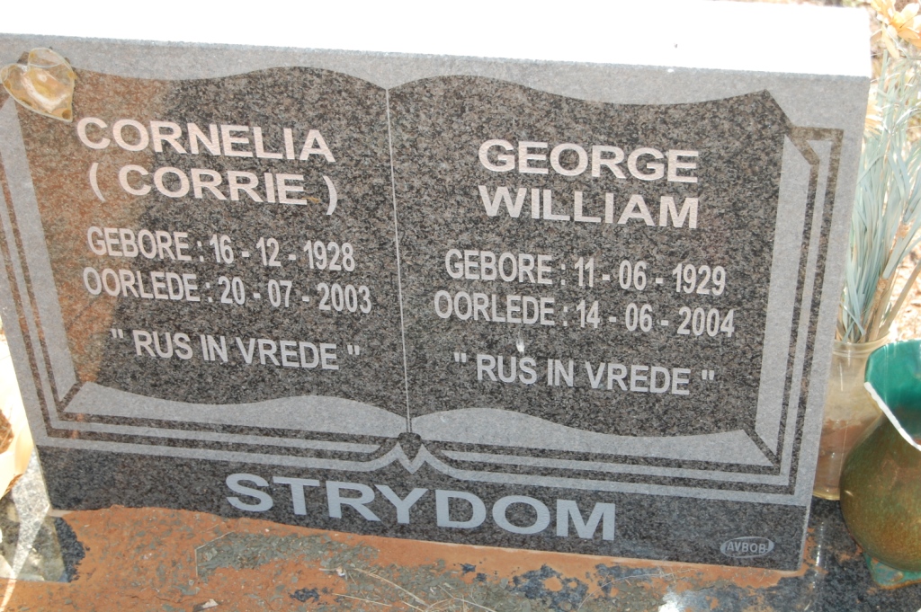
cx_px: 460
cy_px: 306
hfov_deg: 29.3
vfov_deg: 19.7
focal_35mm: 69
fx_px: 1764
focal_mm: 46
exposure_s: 1/250
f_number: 5.3
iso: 400
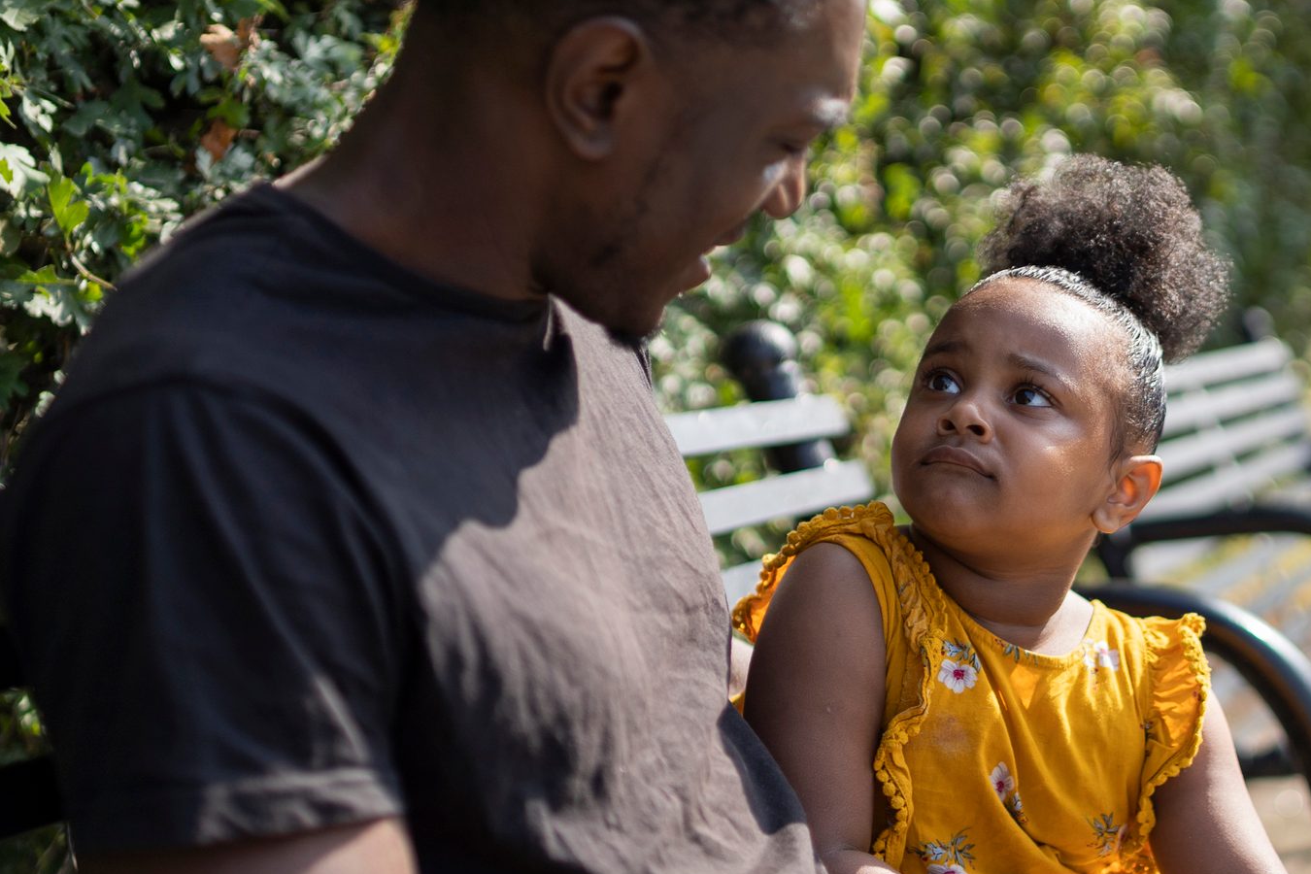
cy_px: 639
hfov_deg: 36.1
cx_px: 780
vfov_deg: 24.4
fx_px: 2003
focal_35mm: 55
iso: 100
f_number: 1.4
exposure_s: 1/2500
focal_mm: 35
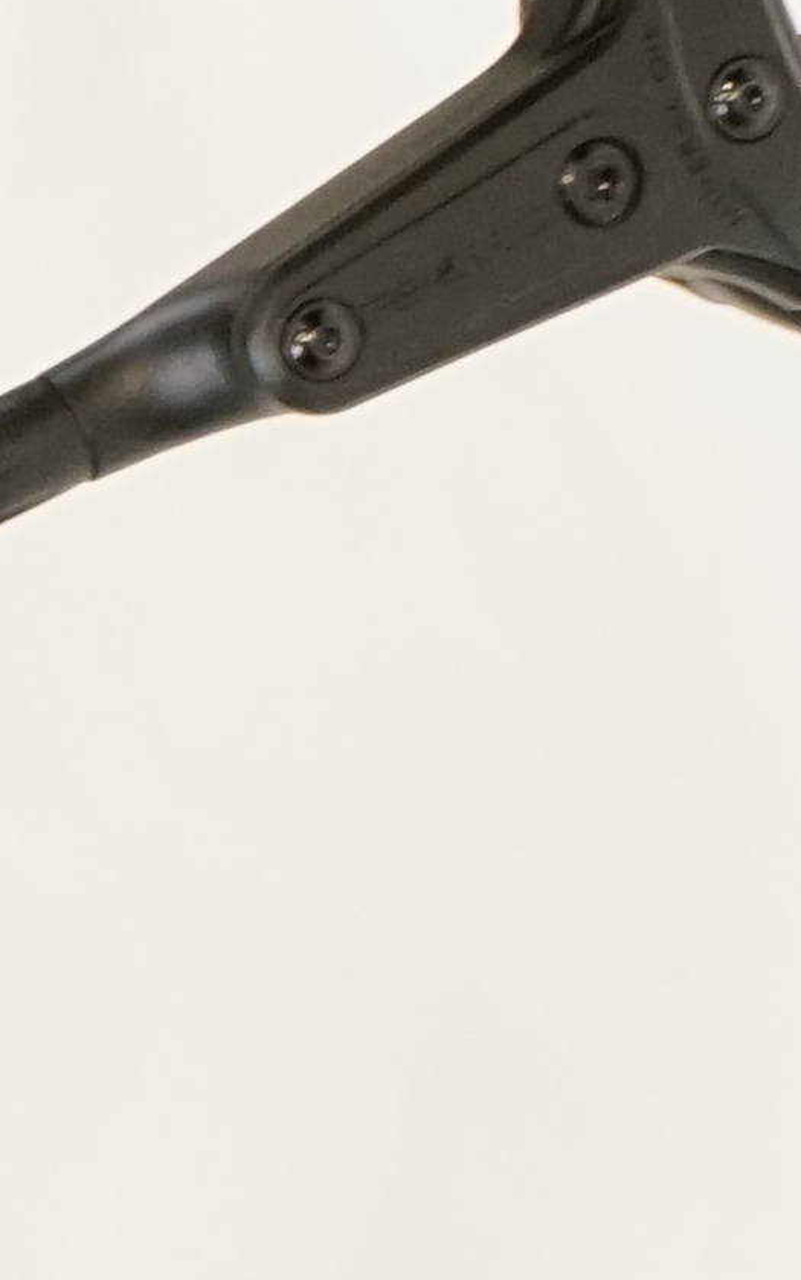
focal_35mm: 204
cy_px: 1419
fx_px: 7119
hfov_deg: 5.8
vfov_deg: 10.2
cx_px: -1977
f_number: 6.3
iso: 3200
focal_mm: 28
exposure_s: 1/200
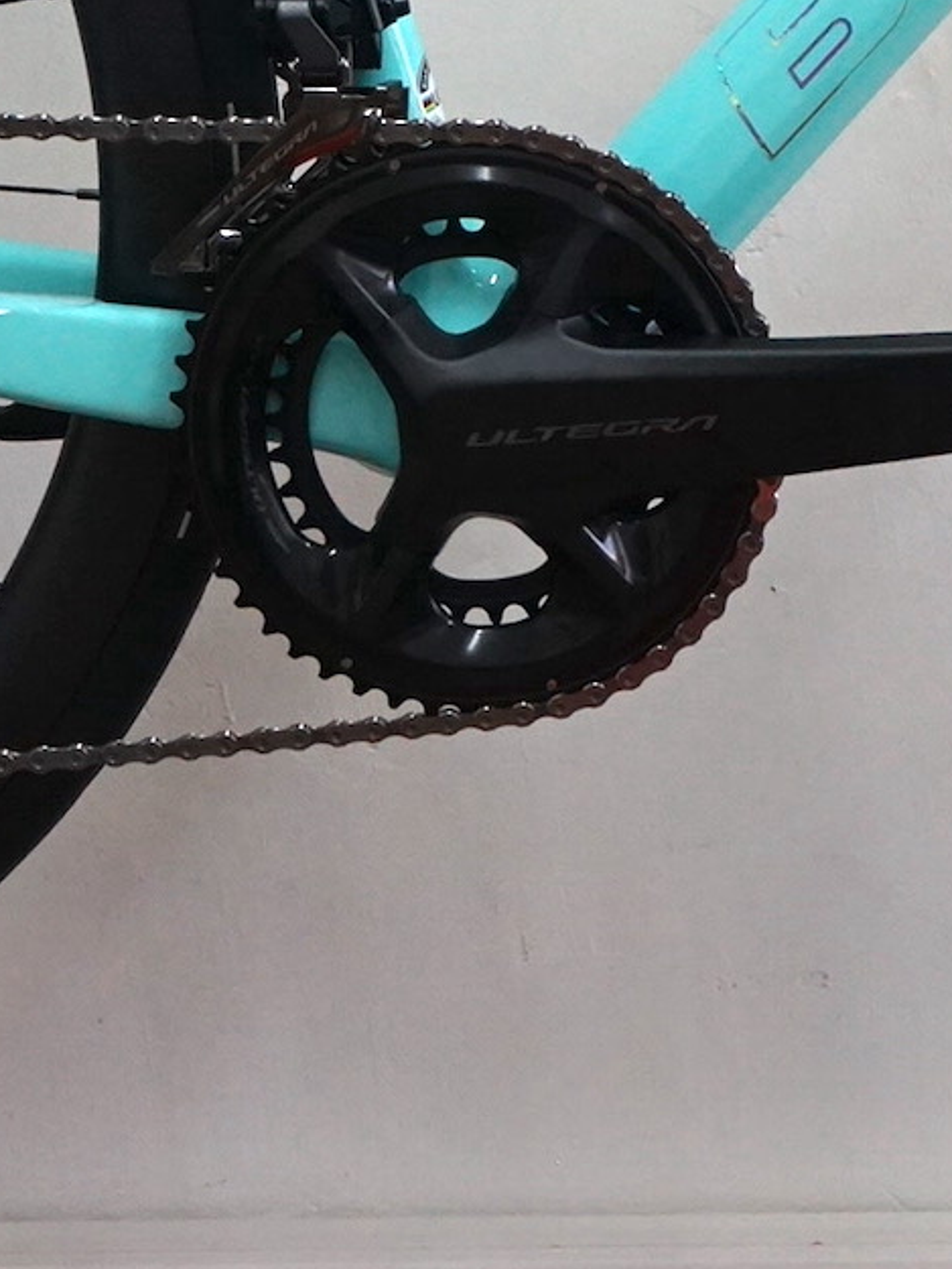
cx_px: 757
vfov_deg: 7.3
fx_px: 9861
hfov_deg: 5.5
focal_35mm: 269
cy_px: -382
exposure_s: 1/160
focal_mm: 70
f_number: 5.6
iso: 1600
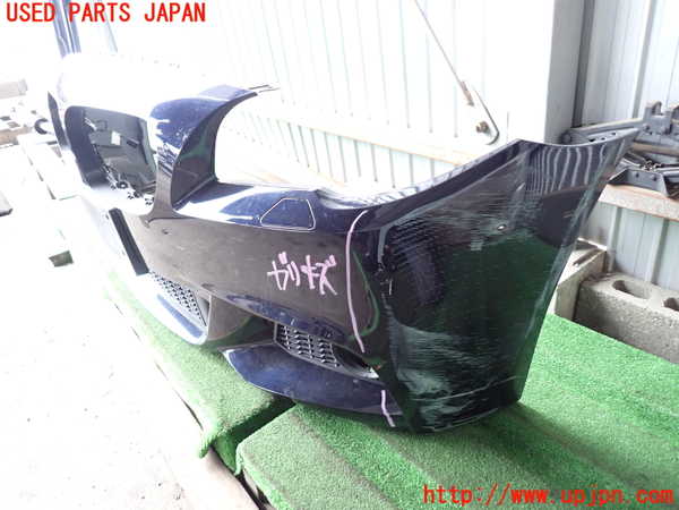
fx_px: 490
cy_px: 255
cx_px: 340
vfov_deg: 54.9
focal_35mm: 25
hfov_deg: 69.4
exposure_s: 1/30
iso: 250
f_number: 2
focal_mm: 4.5
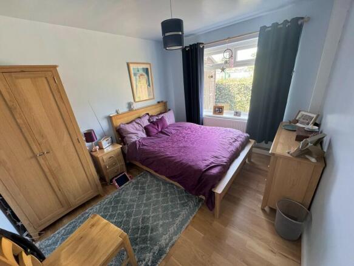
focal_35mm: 14
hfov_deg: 102.1
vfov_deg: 85.7
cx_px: 177
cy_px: 133
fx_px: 143
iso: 320
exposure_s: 1/87
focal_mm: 2.22
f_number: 2.2
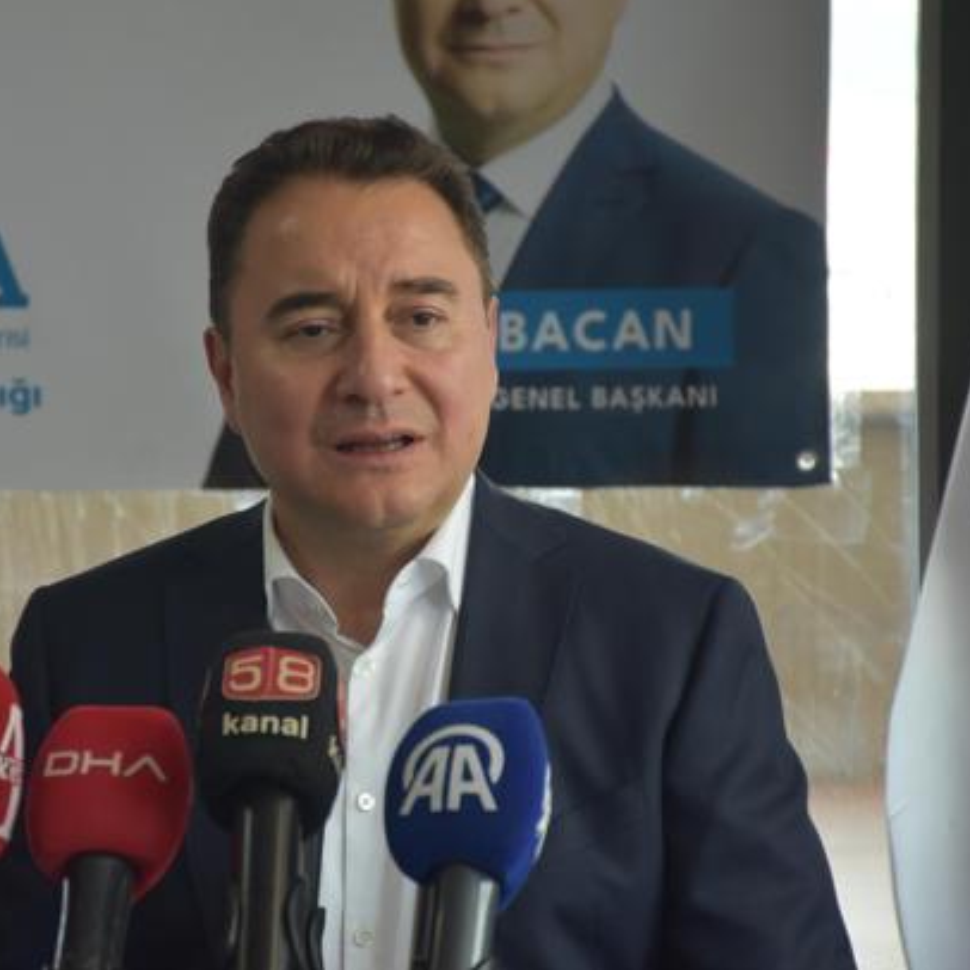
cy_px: 483
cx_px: 345
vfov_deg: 8.6
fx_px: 6424
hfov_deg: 8.6
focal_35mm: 203
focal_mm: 105
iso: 800
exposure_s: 1/160
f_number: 6.3
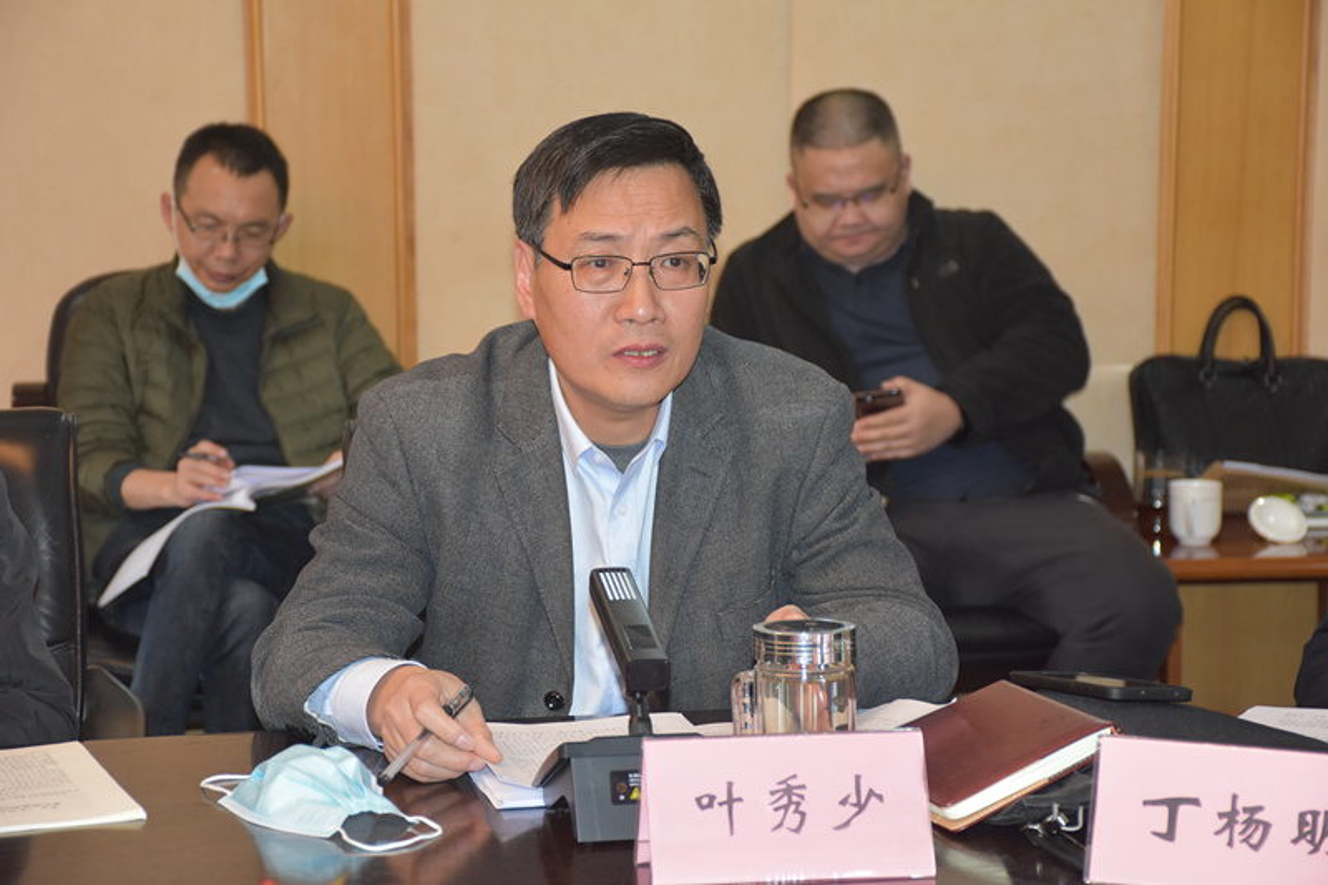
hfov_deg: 20.6
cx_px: 664
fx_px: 3651
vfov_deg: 13.8
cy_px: 442
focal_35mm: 99
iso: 1400
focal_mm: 66
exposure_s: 1/60
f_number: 5
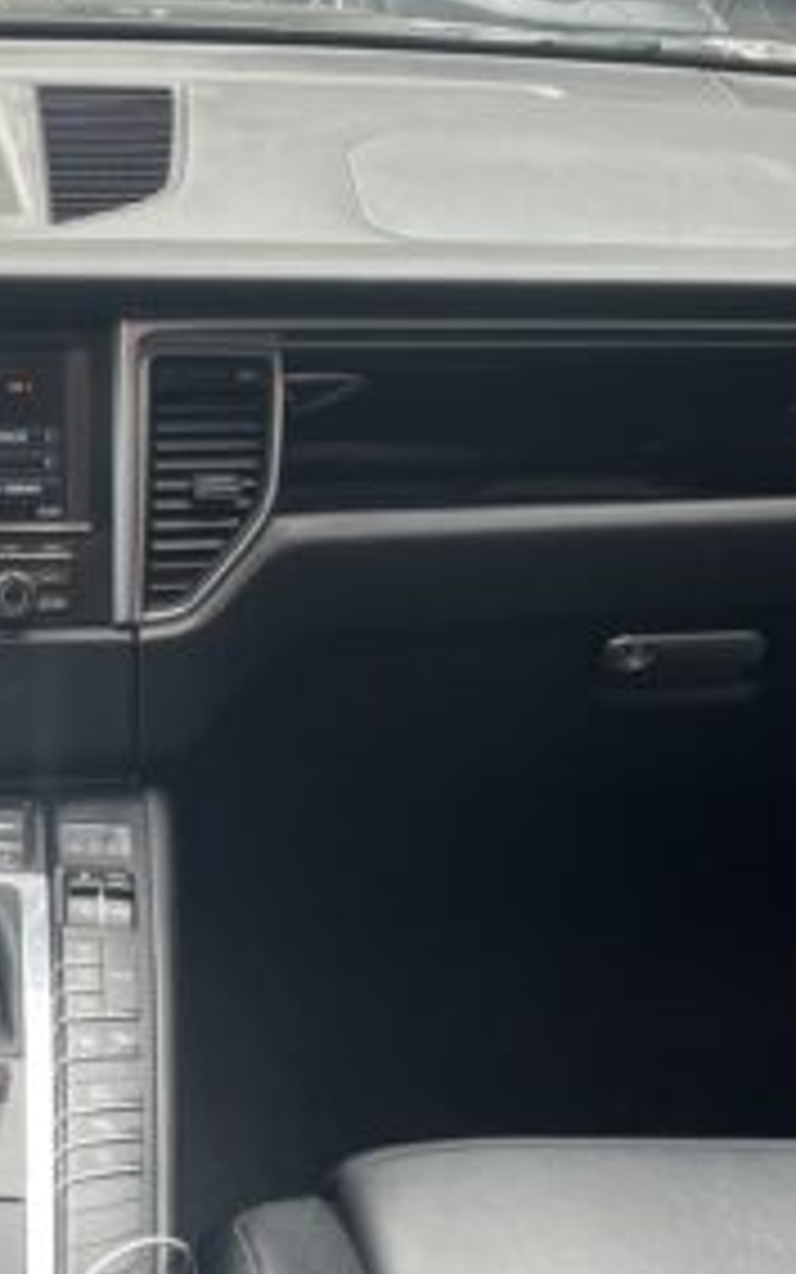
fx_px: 2706
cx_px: -130
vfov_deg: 26.4
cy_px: 495
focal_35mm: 78
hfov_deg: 16.1
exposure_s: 1/195
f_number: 1.6
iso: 32
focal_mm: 4.2
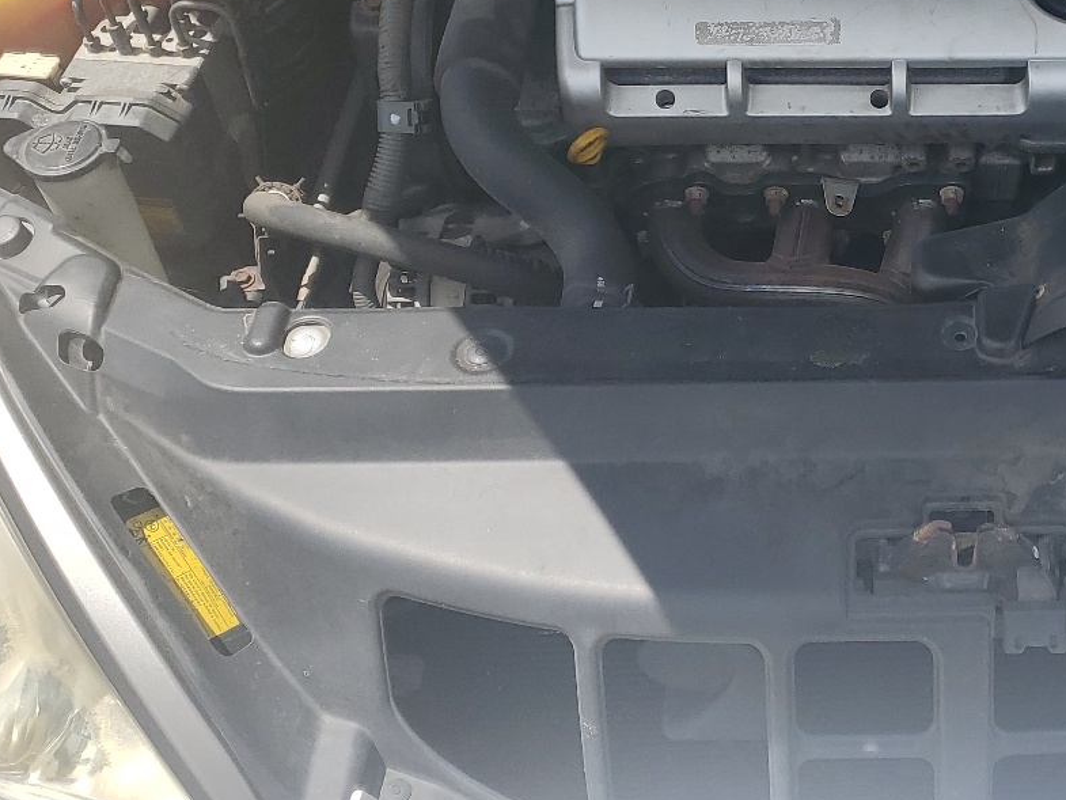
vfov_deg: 27.1
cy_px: 186
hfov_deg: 34.3
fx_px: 1632
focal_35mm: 53
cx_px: 944
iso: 50
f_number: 1.5
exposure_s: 1/2500
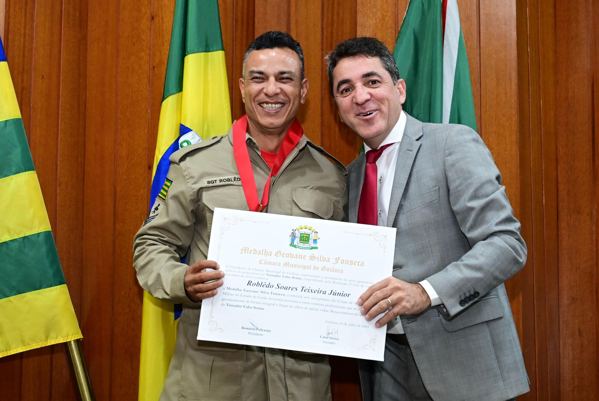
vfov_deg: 18.7
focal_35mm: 73
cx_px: 300
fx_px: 1216
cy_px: 200
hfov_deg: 27.7
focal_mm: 49
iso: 4000
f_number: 4.5
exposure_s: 1/125
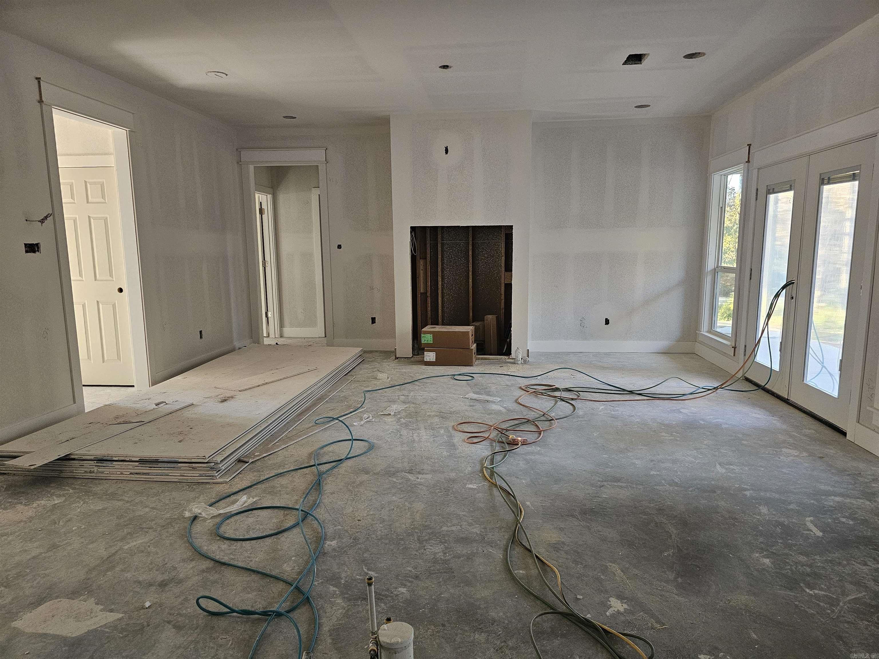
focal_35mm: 23
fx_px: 584
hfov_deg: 73.9
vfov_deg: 58.9
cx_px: 440
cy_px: 330
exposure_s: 1/170
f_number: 1.7
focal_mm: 6.3
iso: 640
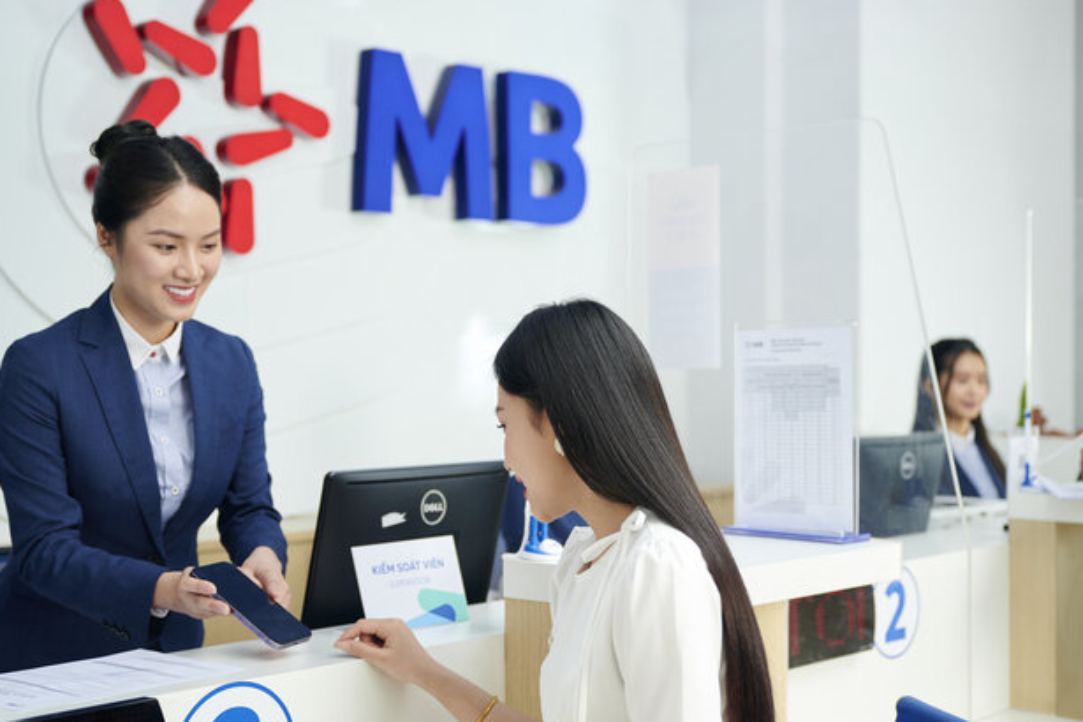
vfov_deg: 26.0
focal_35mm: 52
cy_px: 390
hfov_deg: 38.1
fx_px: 1564
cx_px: 608
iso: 250
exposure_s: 1/160
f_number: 2.8
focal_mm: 40
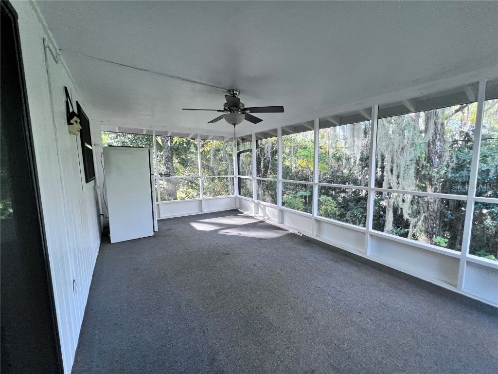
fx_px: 187
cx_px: 249
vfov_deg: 89.9
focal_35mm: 13
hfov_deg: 106.2
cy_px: 187
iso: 250
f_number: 1.8
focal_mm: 1.57
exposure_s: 1/98
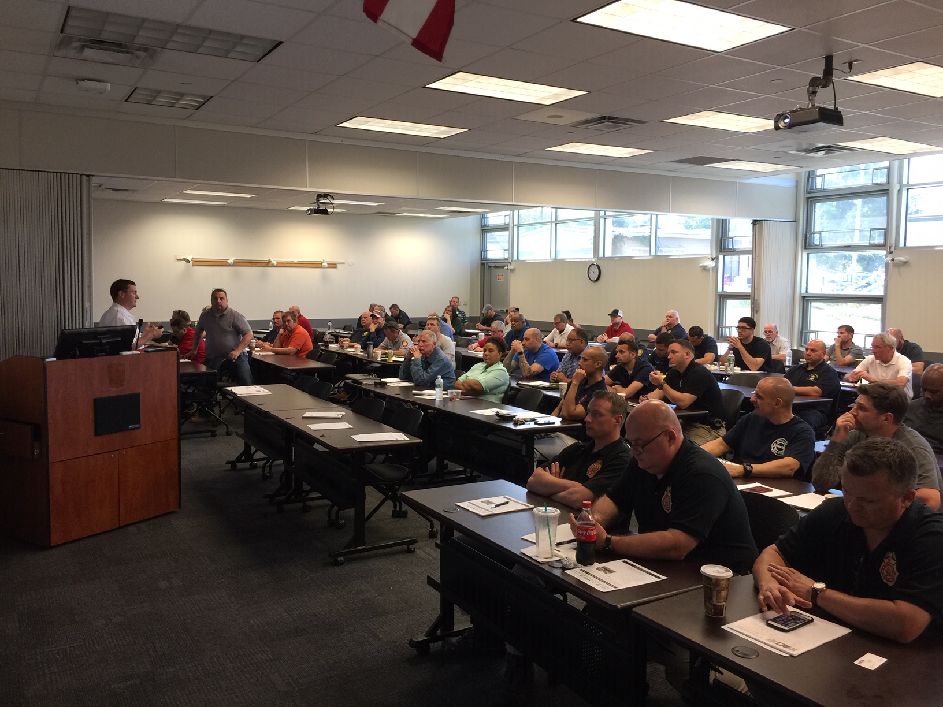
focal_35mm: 29
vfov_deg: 48.2
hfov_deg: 61.7
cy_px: 354
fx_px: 790
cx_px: 472
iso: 40
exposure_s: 1/30
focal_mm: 4.15
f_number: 2.2
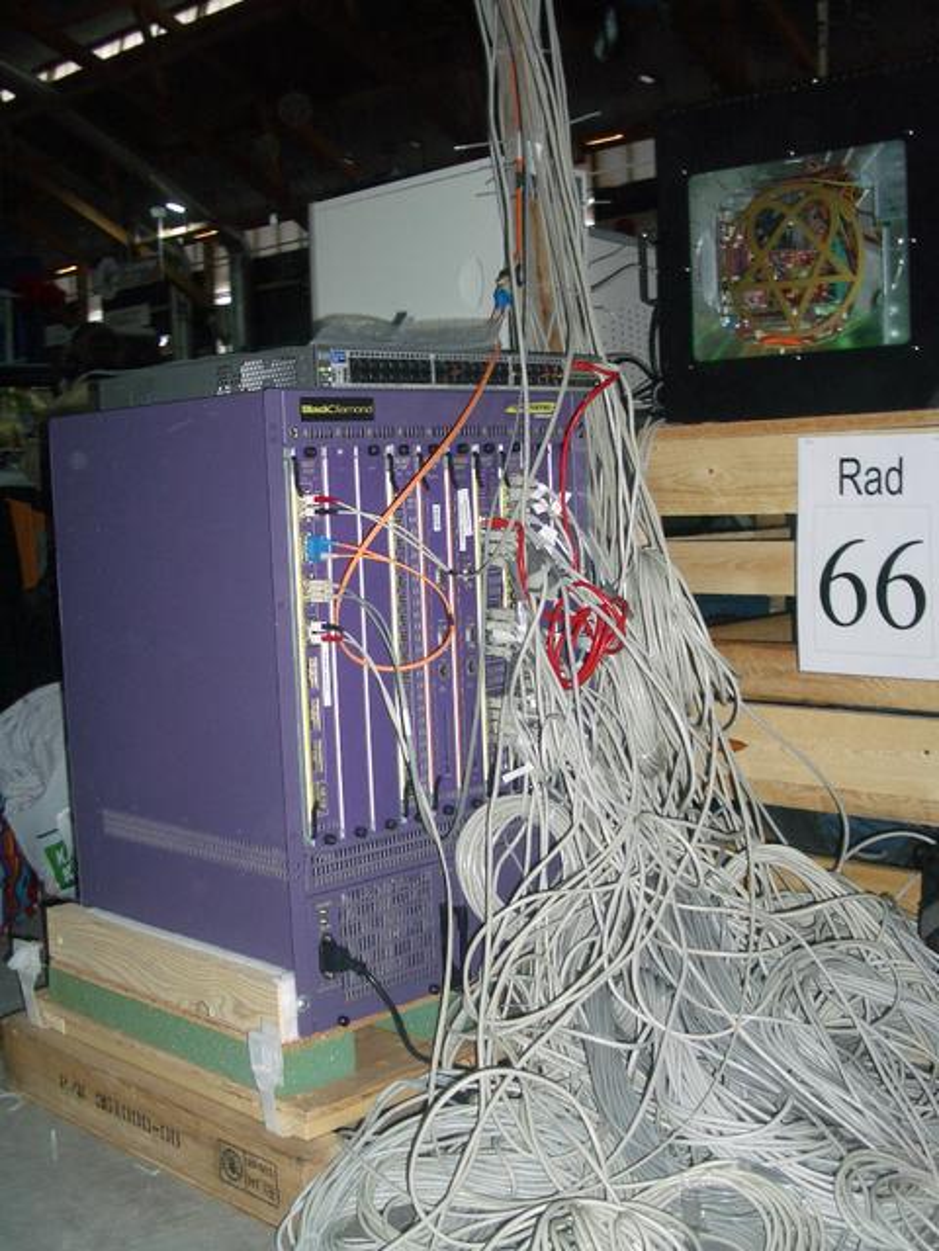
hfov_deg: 35.1
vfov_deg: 45.8
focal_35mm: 41
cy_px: 626
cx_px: 470
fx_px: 1483
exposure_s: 1/60
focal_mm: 6.8
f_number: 2.8
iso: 100
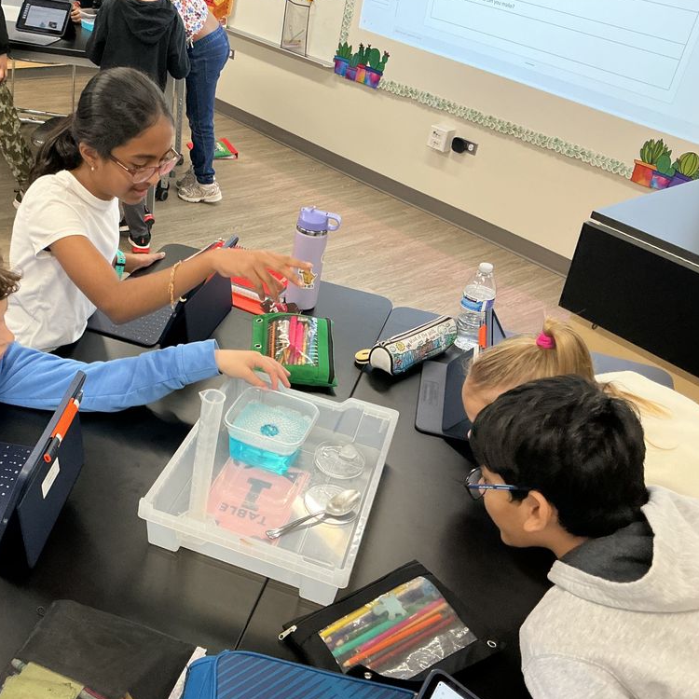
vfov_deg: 47.2
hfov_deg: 46.4
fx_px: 800
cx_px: 230
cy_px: 345
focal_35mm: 35
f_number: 1.8
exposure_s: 1/60
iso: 200
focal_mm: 3
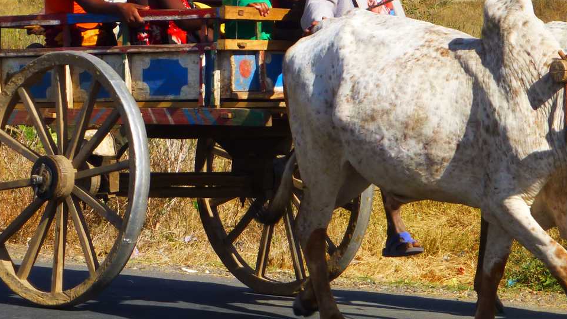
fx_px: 3533
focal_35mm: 235
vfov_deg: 5.2
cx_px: 171
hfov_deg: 9.2
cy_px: 66
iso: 100
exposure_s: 1/400
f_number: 5.3
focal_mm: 20.6
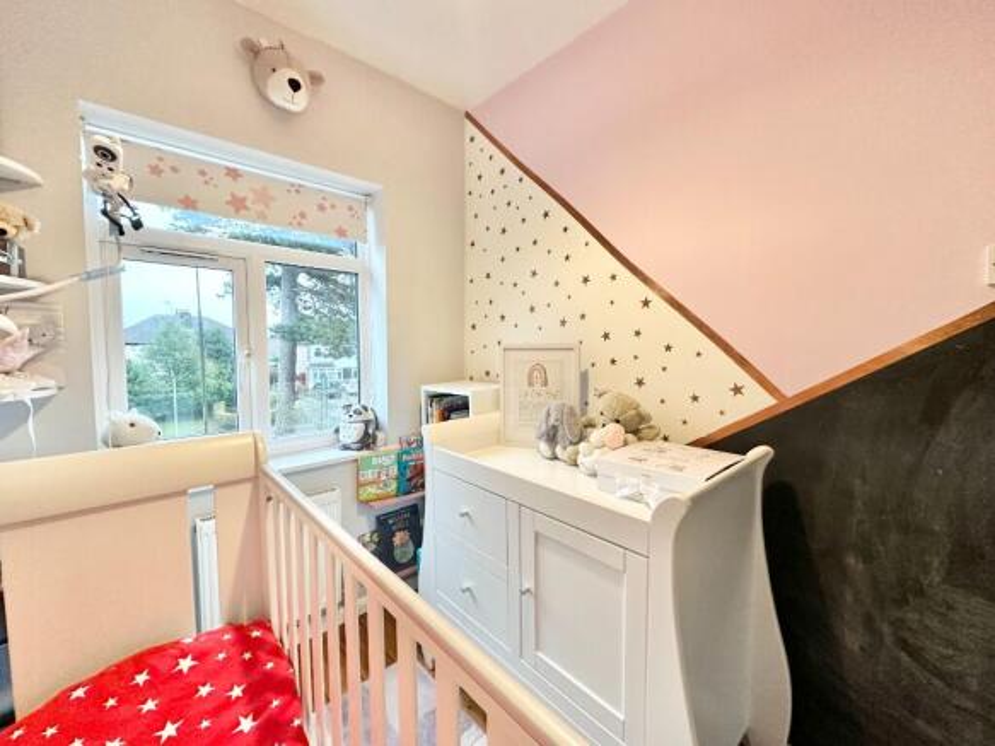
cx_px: 498
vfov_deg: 85.7
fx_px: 402
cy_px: 373
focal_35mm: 14
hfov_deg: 102.1
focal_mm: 2.22
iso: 250
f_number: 2.2
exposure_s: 1/100
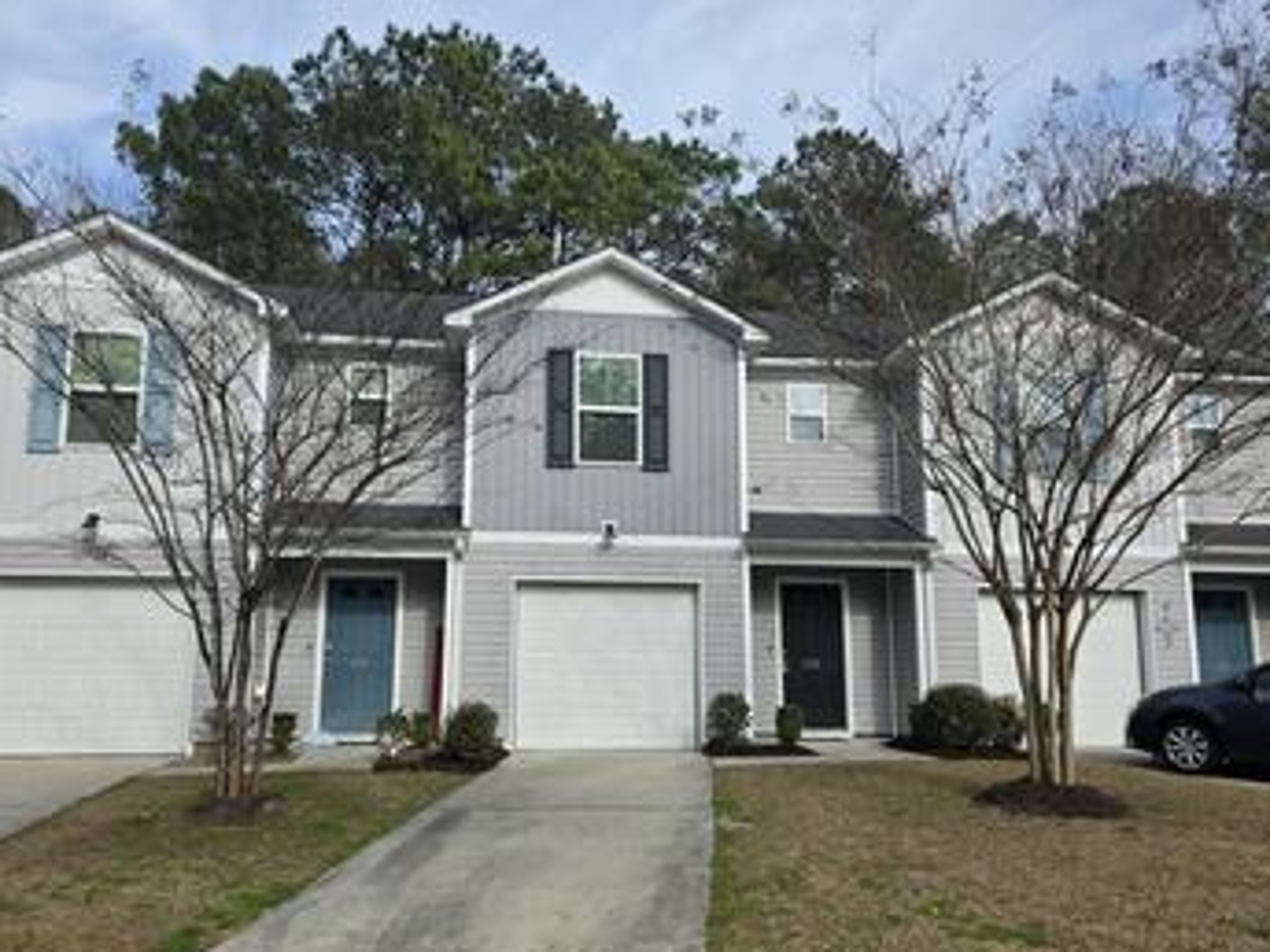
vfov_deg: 51.2
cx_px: 620
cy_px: 530
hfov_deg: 65.3
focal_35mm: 27
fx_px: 991
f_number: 1.7
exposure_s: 1/4333
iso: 80
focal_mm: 6.3
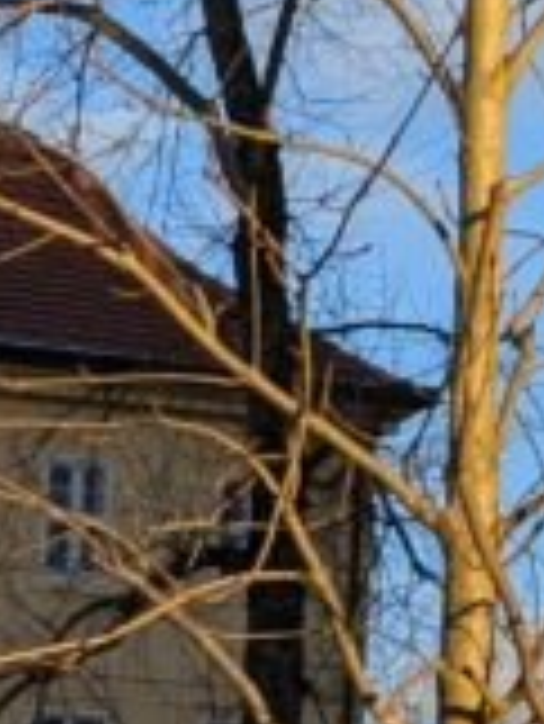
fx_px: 3202
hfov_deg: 8.5
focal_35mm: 153
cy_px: 1466
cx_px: -969
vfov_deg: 11.6
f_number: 1.68
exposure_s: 1/1058
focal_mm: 6.9
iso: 20
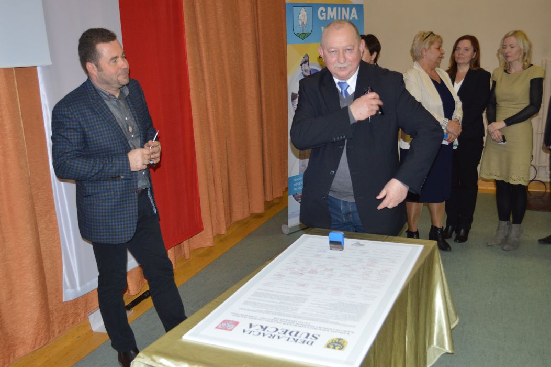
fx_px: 550
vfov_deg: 36.8
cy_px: 184
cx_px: 276
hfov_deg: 53.2
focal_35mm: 36
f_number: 4
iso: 720
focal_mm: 24
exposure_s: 1/60
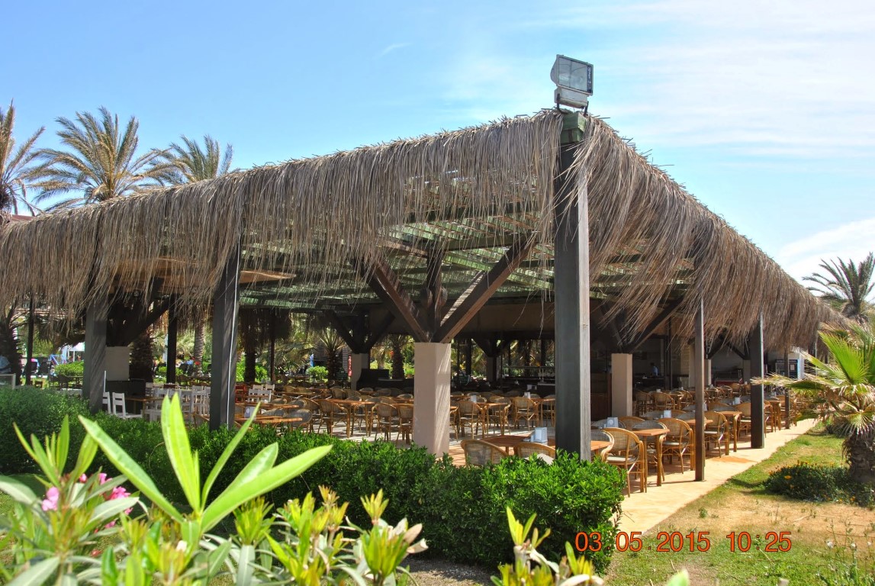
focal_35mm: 27
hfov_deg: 67.3
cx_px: 438
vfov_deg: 48.1
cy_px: 293
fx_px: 657
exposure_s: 1/200
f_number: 7.1
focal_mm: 18
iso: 100
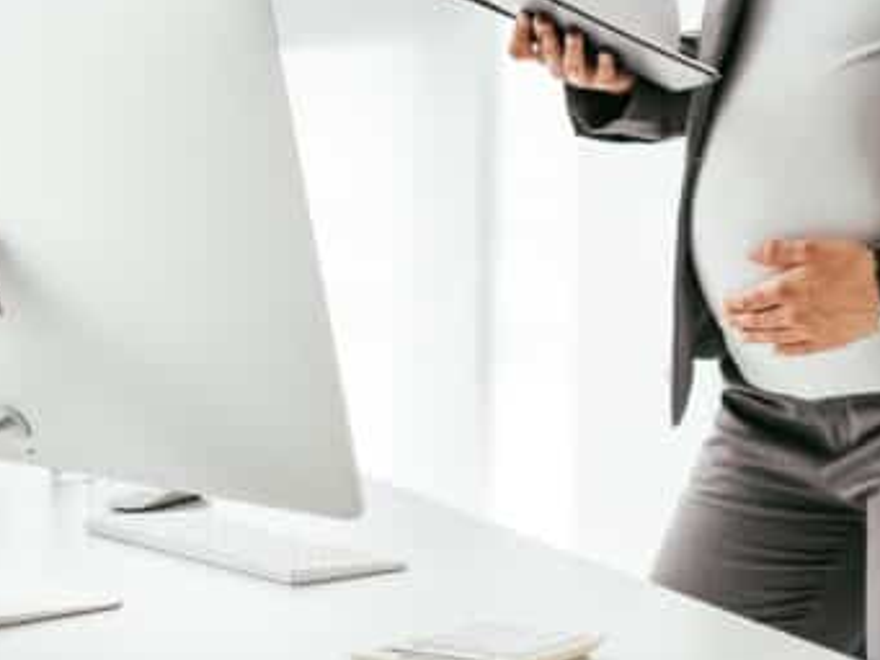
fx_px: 4679
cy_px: 14
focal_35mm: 184
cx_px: 475
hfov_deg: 10.7
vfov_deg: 8.0
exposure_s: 1/200
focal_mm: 85
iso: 320
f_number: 3.2
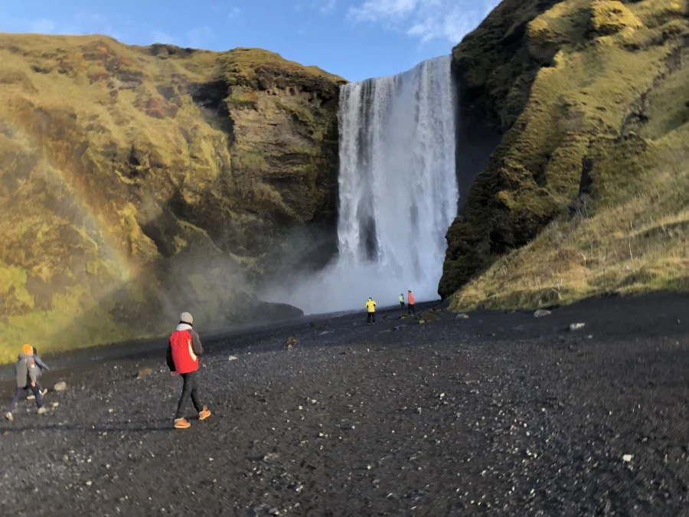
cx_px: 344
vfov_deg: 49.7
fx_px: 557
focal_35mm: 28
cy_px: 258
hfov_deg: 63.4
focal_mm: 4
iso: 25
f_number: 1.8
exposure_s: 1/120
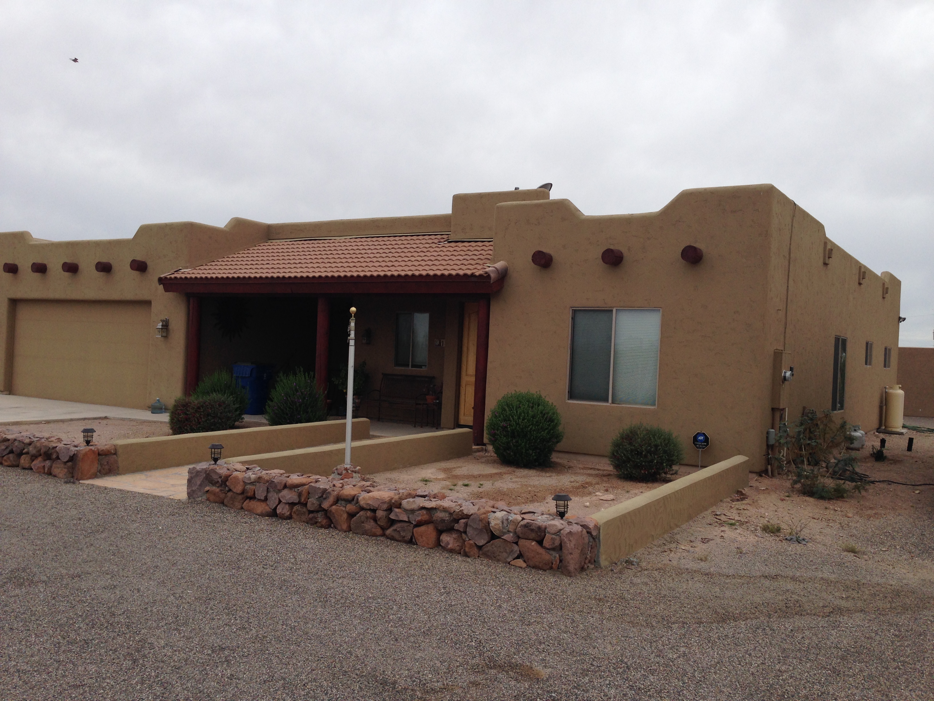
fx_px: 890
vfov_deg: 42.9
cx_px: 467
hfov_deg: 55.4
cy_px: 350
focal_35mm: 33
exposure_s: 1/1595
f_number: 2.4
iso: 50
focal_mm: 4.12
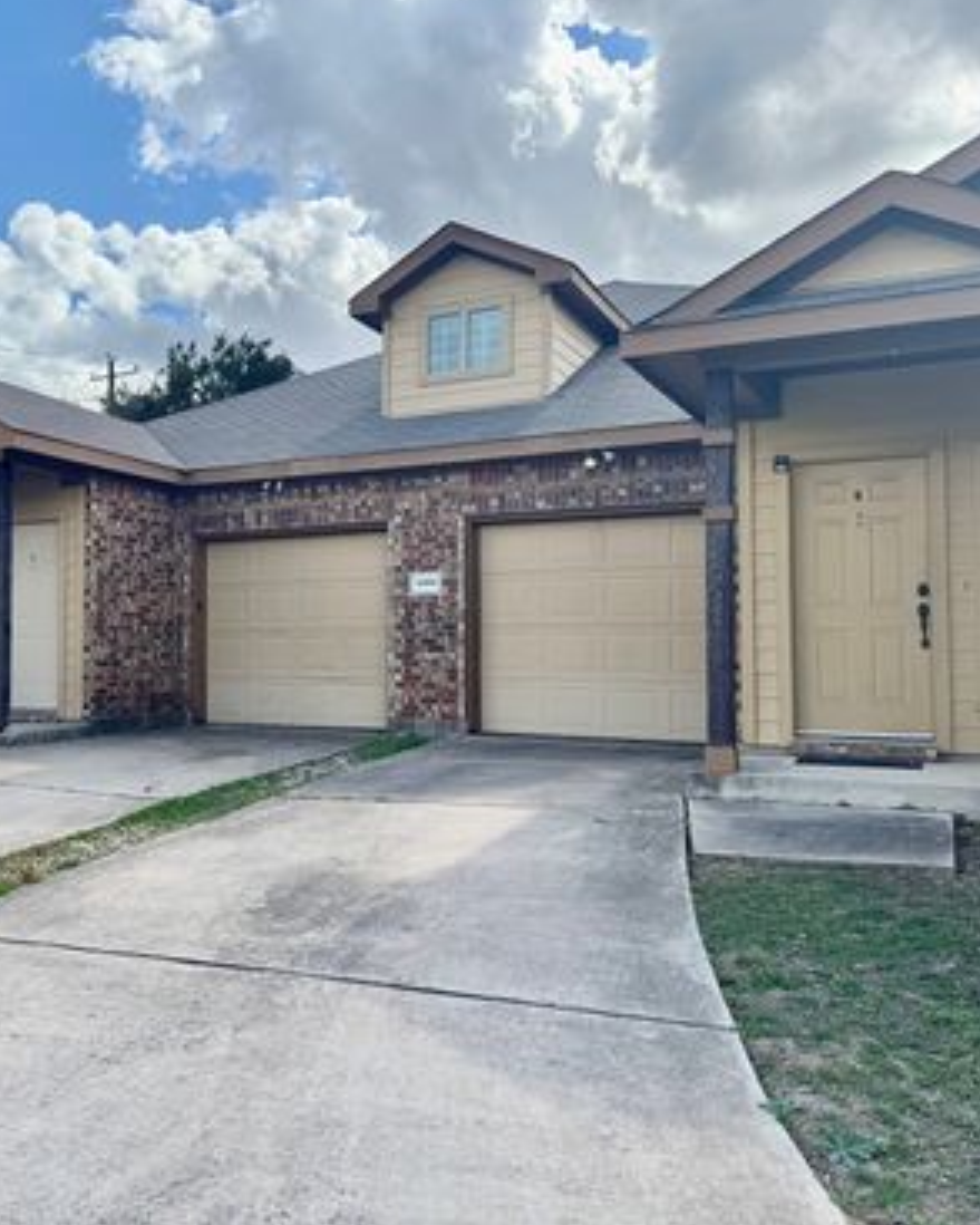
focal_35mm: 32
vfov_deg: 55.6
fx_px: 1160
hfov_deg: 44.6
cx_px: 274
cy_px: 601
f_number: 1.78
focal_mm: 6.76
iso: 80
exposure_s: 1/4049
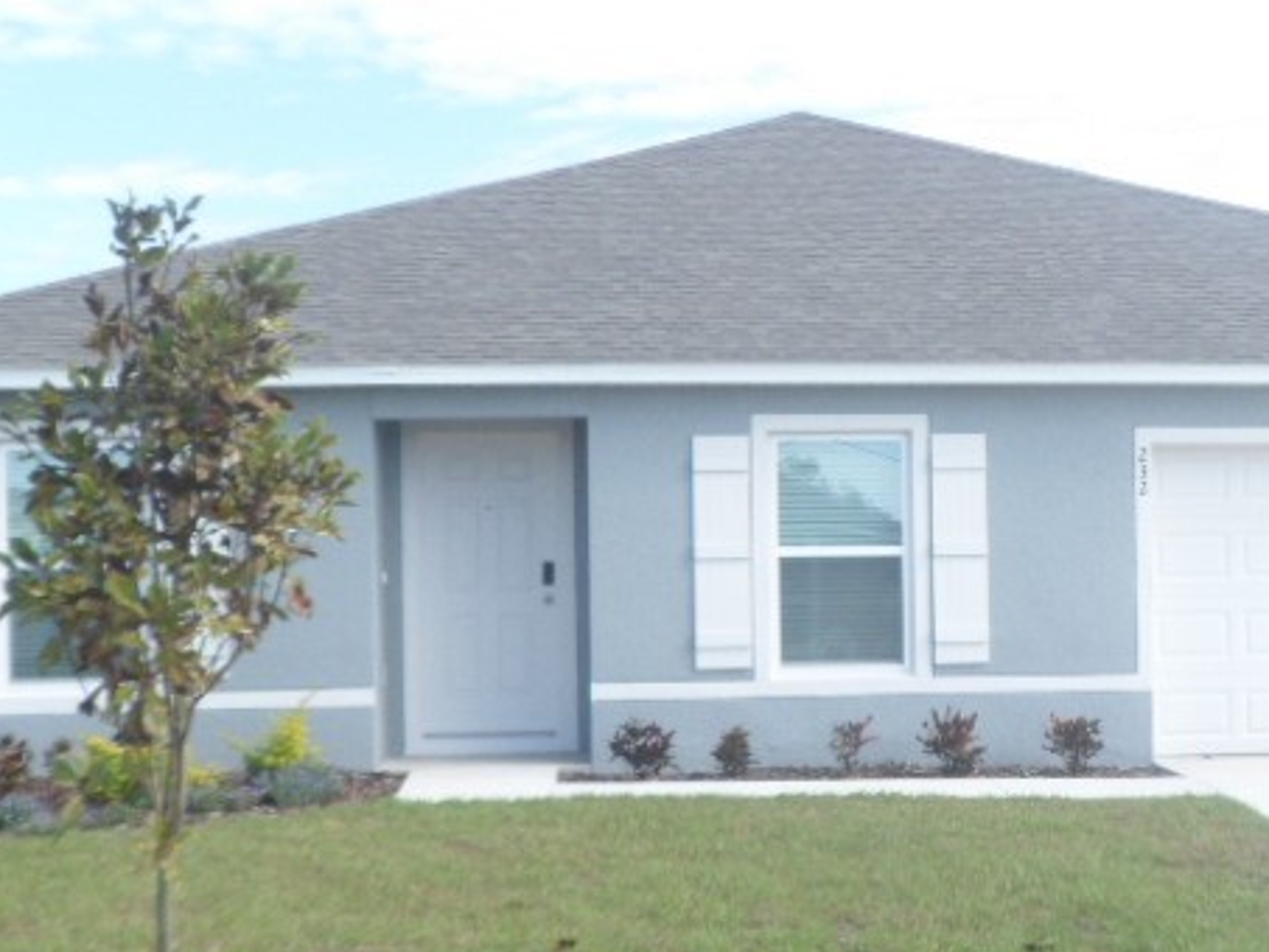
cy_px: 538
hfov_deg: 31.2
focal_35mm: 61
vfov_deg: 24.0
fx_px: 2237
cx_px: 927
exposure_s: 1/350
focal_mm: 4.9
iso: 80
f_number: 3.3
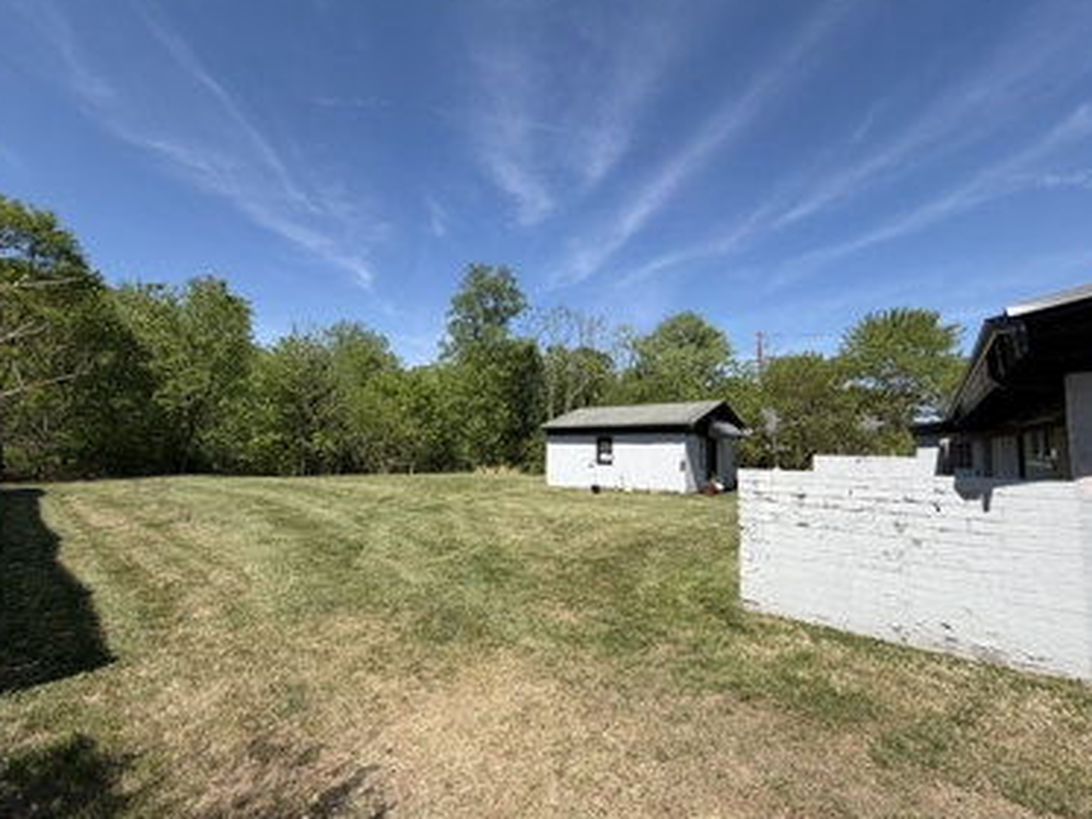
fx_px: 473
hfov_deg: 98.2
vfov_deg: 81.8
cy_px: 418
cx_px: 545
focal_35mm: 15
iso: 20
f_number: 2.2
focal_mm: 2.22
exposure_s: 1/830
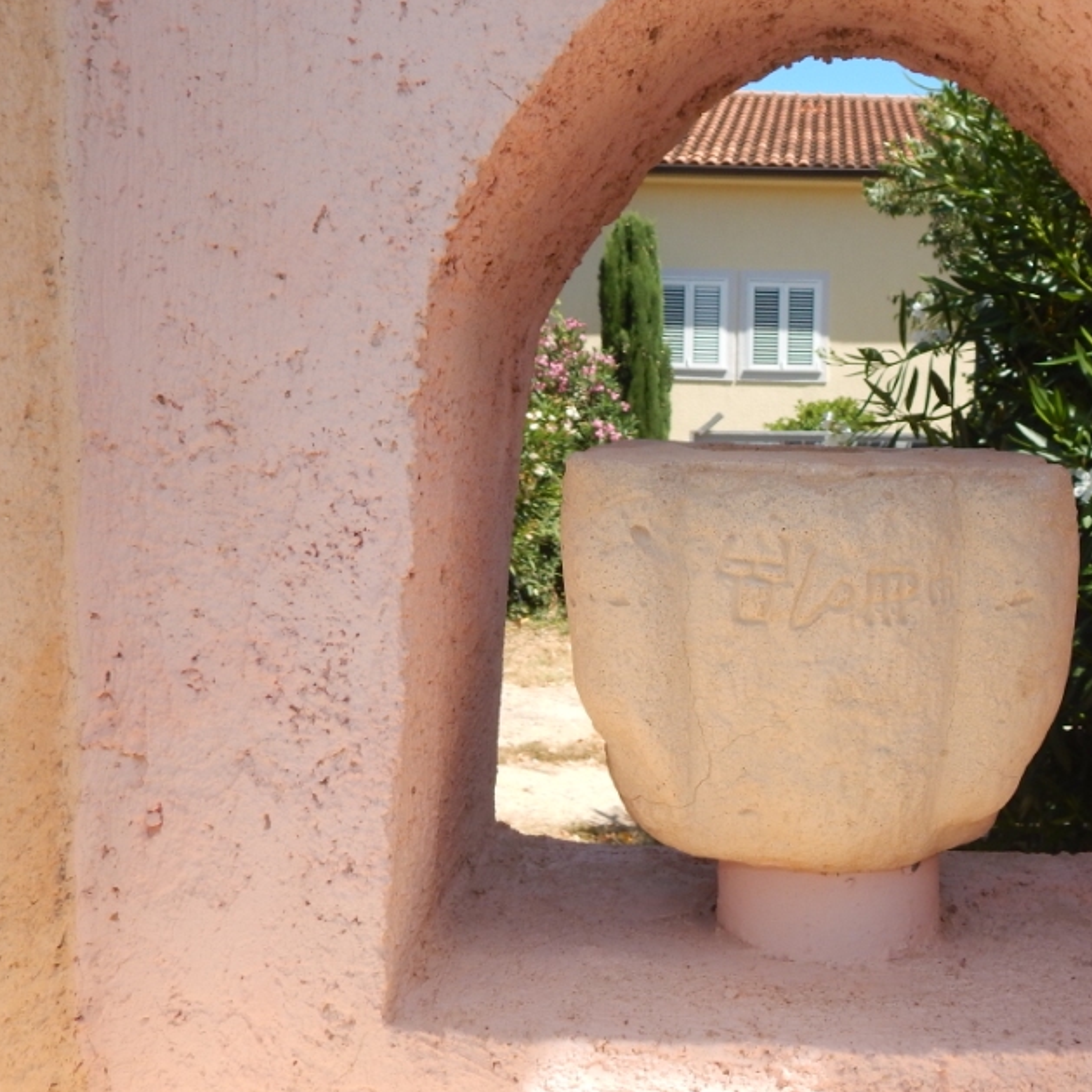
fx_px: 1285
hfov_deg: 44.7
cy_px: 531
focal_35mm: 36
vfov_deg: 46.0
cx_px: 799
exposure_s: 1/1250
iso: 125
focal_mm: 4.5
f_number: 3.1
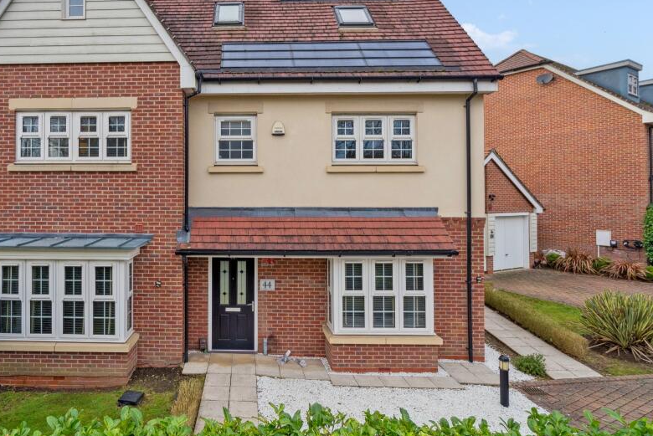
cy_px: 158
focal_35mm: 21
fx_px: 381
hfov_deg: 79.1
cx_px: 231
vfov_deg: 58.6
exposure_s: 1/100
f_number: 10
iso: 640
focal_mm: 16
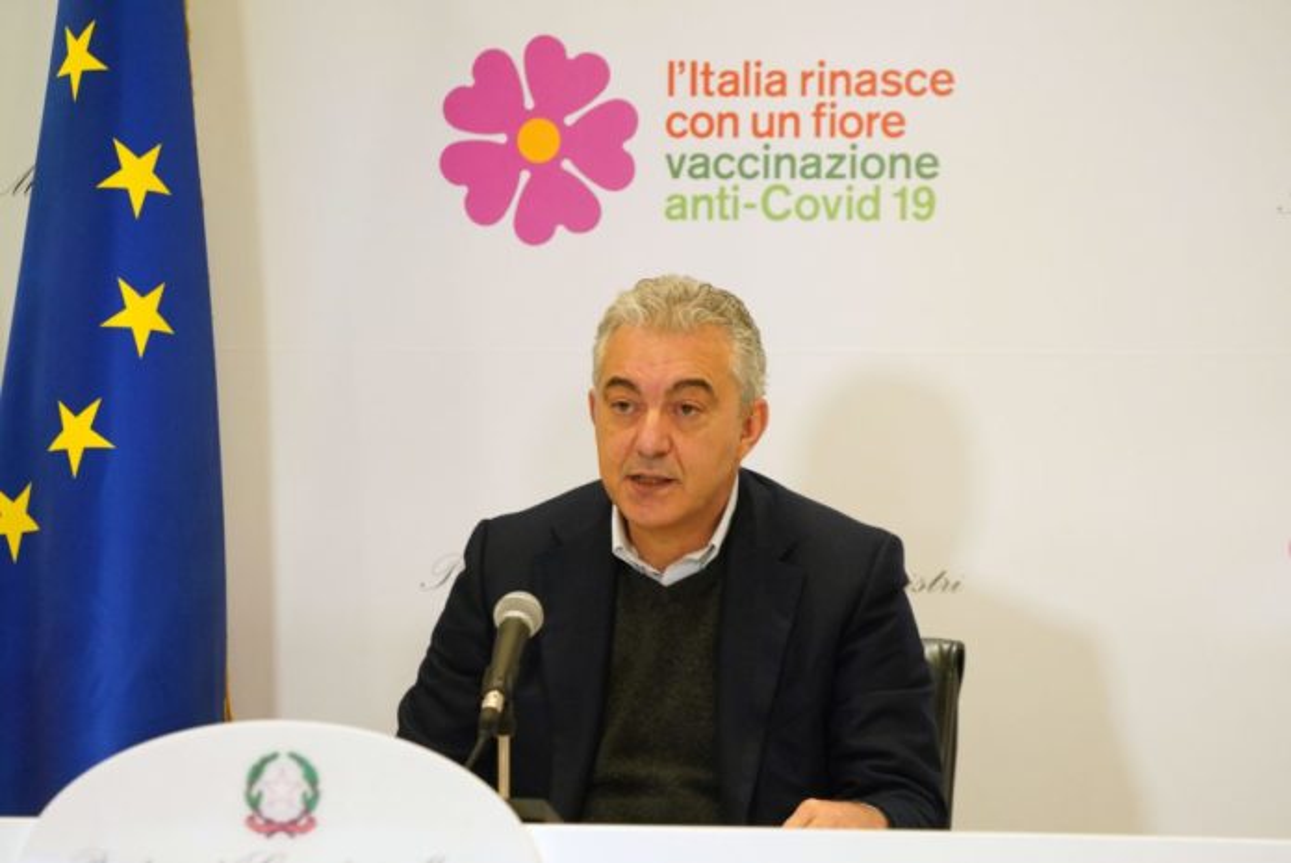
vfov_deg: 5.1
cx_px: 646
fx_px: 9724
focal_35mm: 271
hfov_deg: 7.6
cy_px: 432
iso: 5000
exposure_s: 1/160
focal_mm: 271
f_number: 5.6
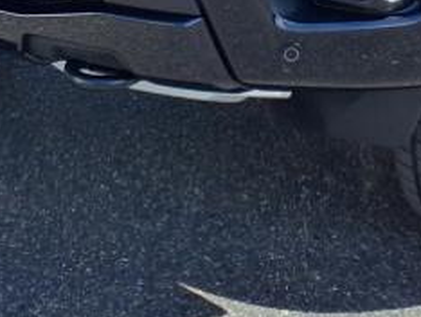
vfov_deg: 11.8
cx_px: 288
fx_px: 1437
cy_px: -209
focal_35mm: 118
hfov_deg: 16.6
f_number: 1.9
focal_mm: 3.58
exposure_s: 1/1667
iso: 40
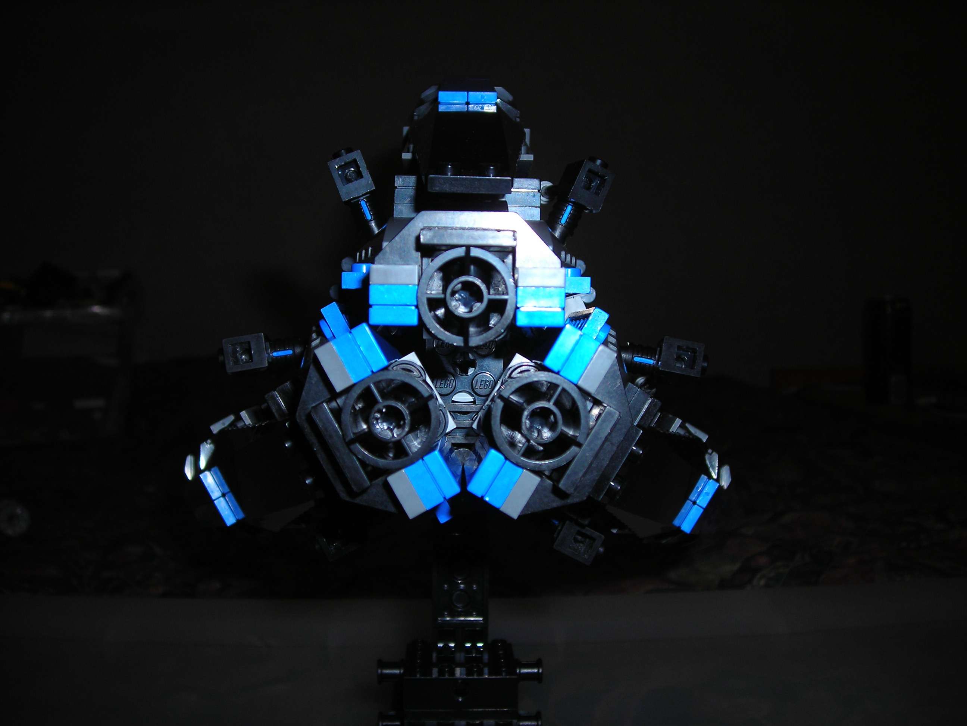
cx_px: 484
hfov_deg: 49.0
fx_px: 1062
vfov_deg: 37.7
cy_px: 363
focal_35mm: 38
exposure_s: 1/60.1
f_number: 6.4
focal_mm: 6.3
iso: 50
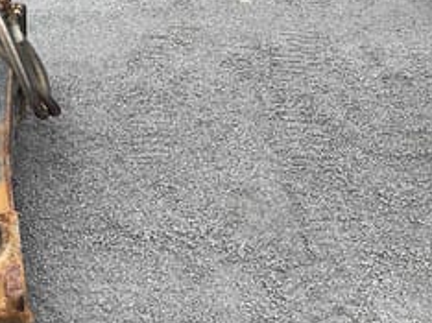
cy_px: 245
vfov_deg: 23.4
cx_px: 39
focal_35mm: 62
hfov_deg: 29.8
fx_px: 773
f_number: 1.8
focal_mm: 3
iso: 25
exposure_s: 1/719
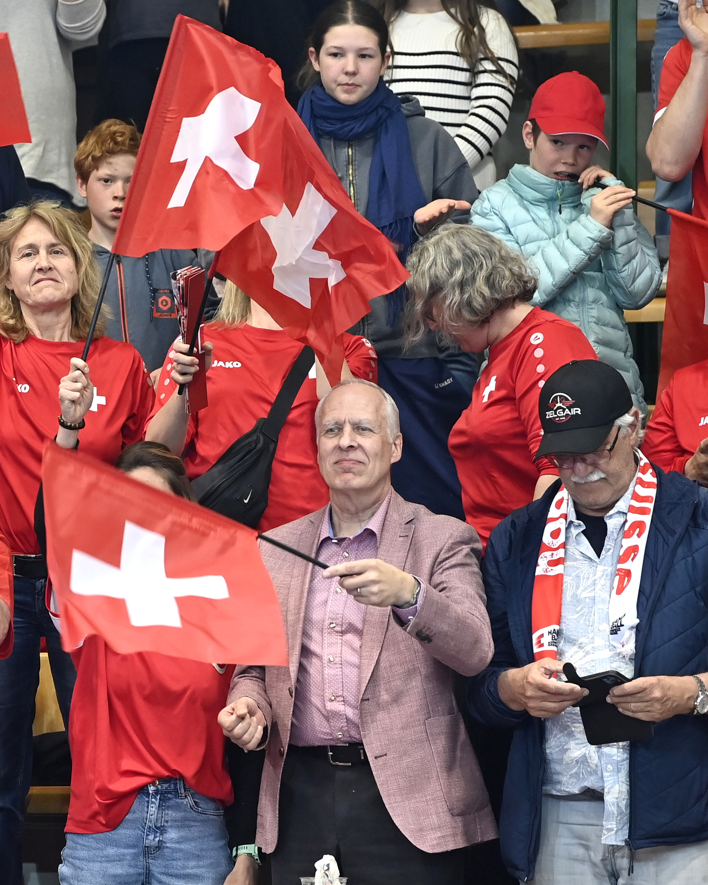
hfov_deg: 5.8
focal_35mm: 268
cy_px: 443
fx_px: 7019
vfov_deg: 7.2
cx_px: 48
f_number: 3.5
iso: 2500
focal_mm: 190
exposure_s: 1/320
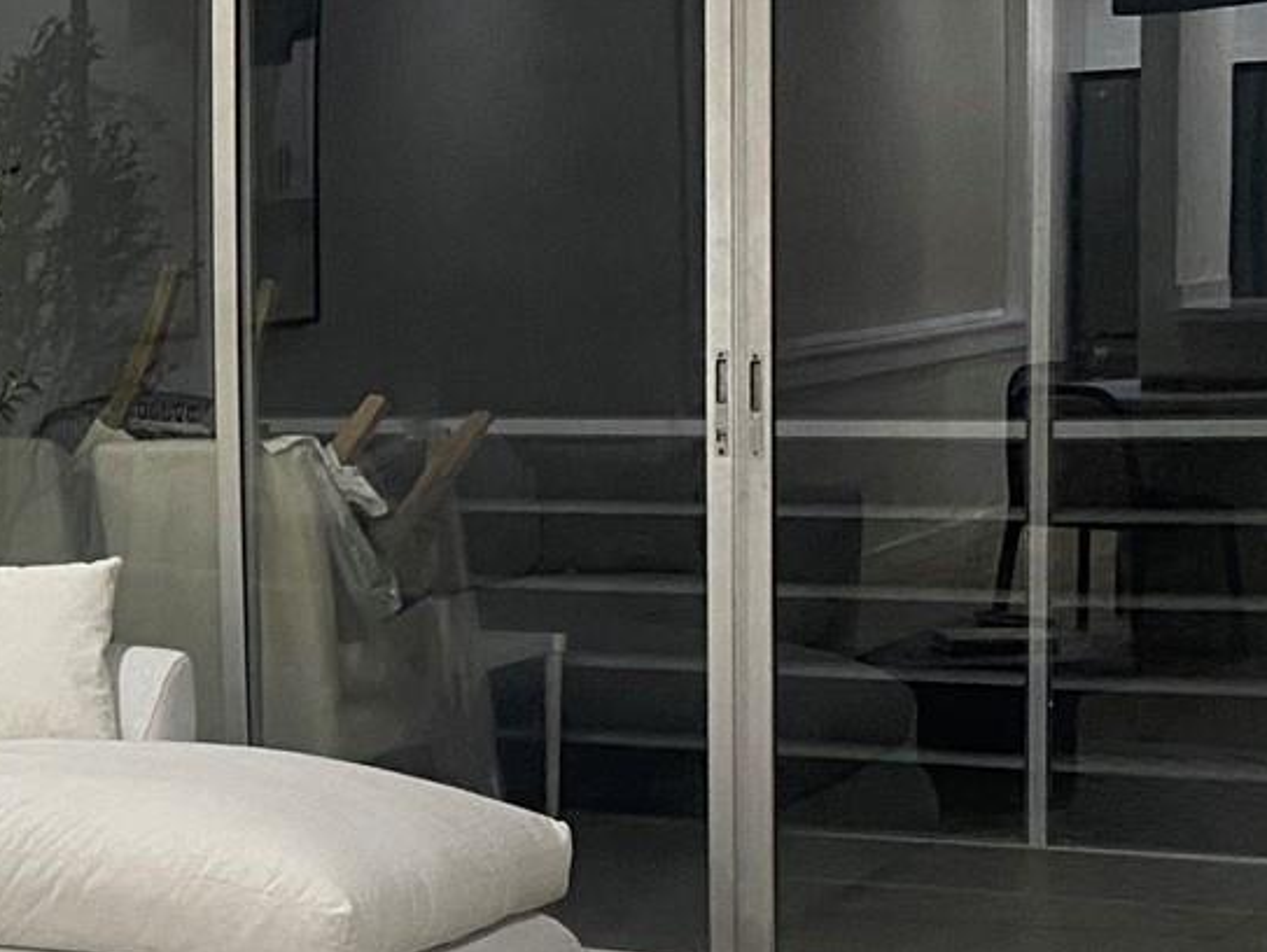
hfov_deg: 17.1
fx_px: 3589
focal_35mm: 98
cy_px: 625
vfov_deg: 15.1
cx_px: -875
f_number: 1.8
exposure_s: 1/60
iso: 200
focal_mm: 4.25
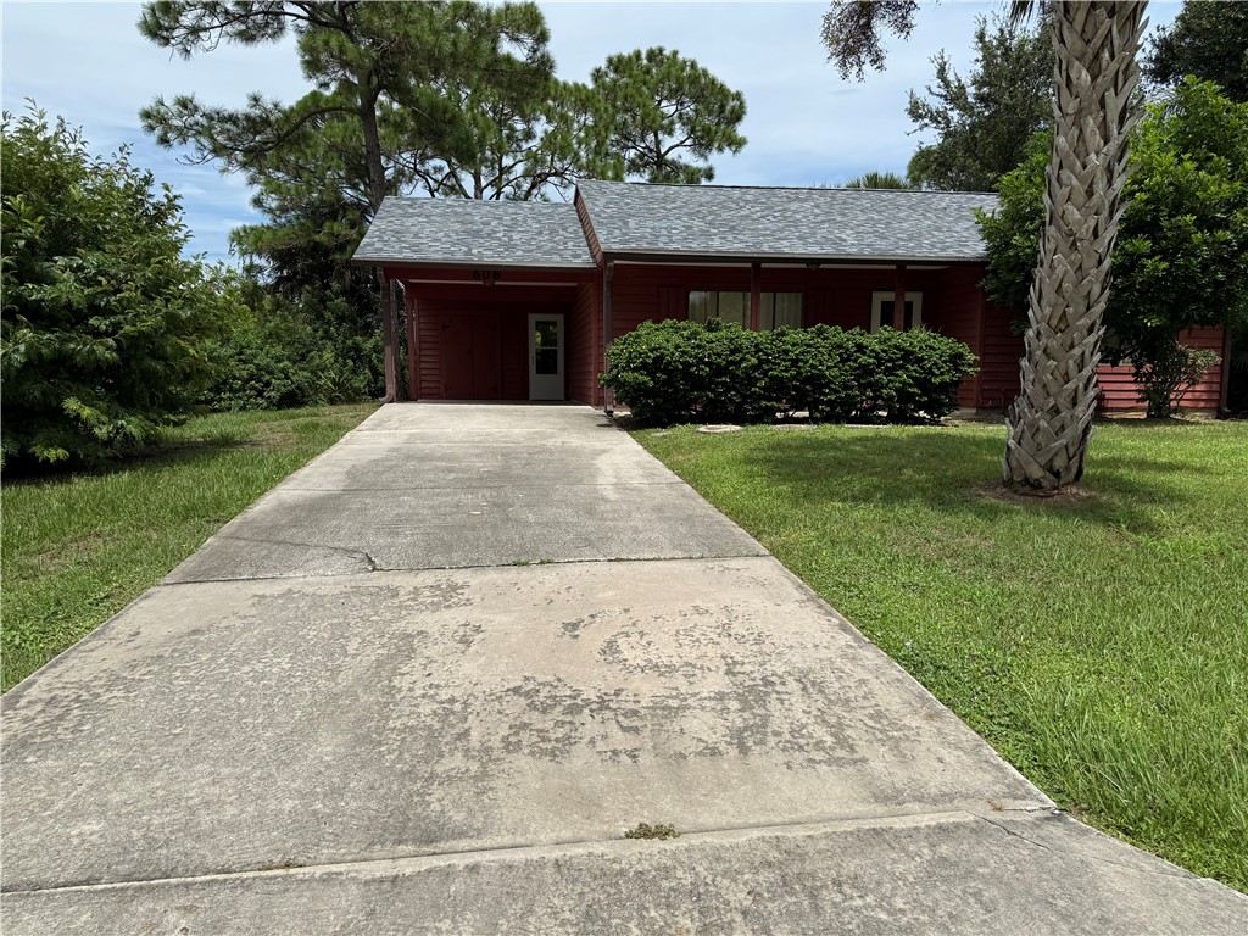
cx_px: 624
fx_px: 865
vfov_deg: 56.8
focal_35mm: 24
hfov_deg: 71.6
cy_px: 468
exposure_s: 1/6711
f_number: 1.78
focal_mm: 6.76
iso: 80
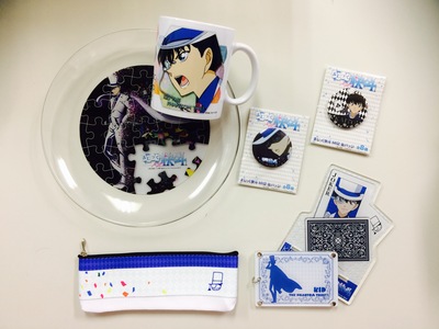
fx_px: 368
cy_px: 164
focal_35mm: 29
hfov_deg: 61.7
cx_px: 220
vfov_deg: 48.2
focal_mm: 4.15
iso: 64
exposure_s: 1/30
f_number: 2.2
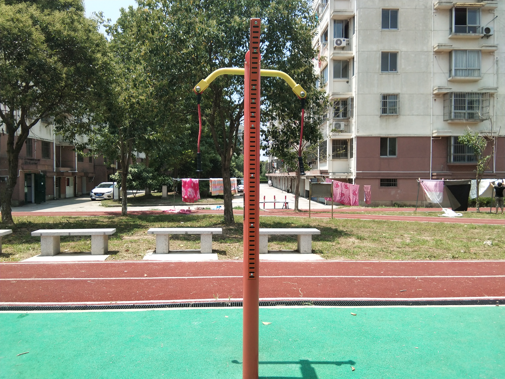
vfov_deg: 45.4
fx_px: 452
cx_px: 252
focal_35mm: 31
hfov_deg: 58.4
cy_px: 190
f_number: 2.2
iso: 50
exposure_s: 1/606
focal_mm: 3.69
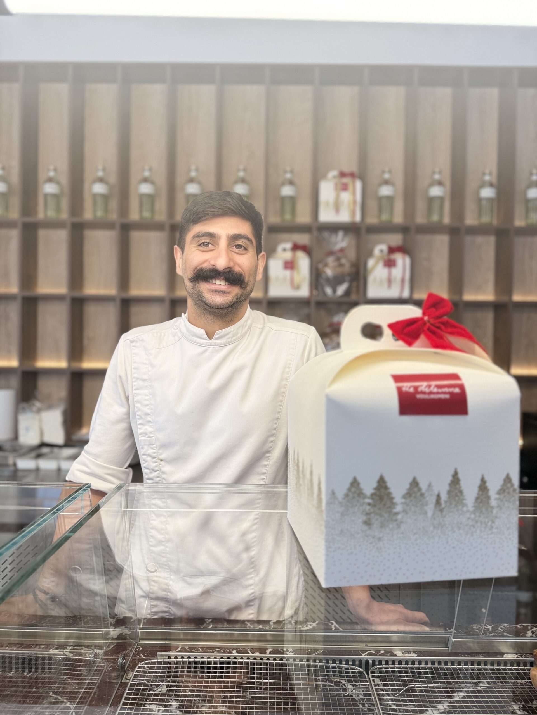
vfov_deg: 71.6
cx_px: 268
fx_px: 496
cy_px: 358
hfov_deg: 56.8
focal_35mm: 24
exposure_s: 1/110
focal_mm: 6.76
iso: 200
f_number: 1.78
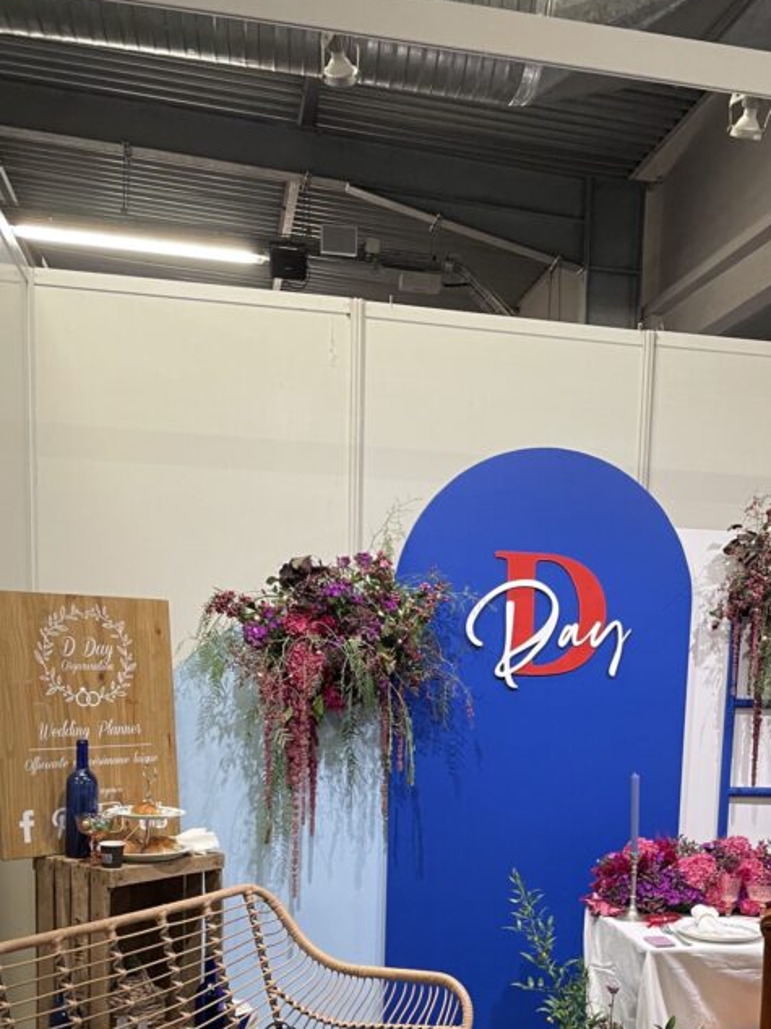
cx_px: 545
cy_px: 810
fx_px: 1248
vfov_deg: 42.9
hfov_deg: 33.8
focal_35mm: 42
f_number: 1.6
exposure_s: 1/50
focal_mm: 4.2
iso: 125
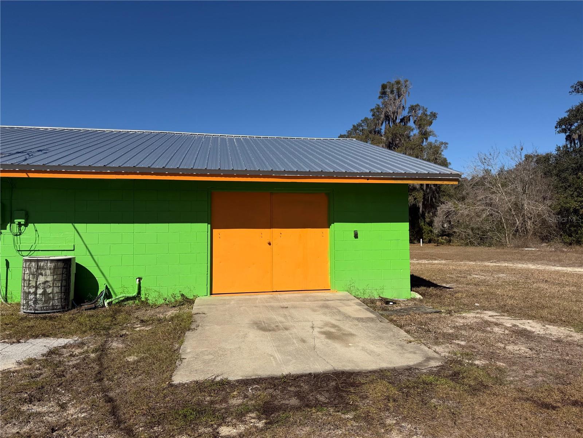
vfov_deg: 56.8
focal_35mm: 24
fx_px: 404
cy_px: 219
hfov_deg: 71.6
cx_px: 292
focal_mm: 6.76
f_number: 1.78
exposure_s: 1/7353
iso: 80
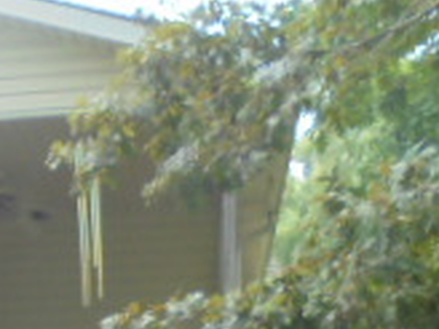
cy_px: 489
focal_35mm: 113
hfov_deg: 16.1
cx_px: -198
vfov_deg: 12.5
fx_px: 1433
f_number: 3.7
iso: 100
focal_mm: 5.3
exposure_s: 1/100
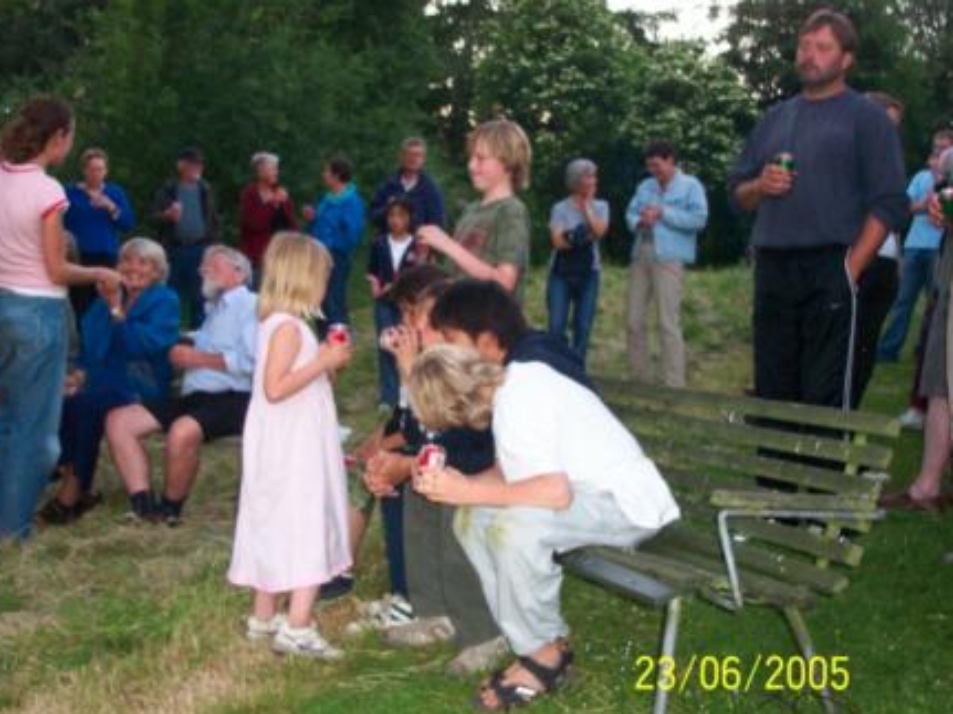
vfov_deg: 36.8
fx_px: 1073
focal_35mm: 39
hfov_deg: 47.8
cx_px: 413
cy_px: 366
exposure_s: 1/30
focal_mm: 7.5
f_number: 2.8
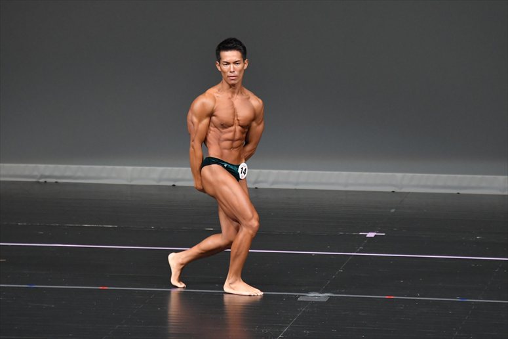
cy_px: 170
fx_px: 4443
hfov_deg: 6.5
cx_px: 254
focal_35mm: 315
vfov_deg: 4.4
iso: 4000
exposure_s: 1/400
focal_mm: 210
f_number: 5.6
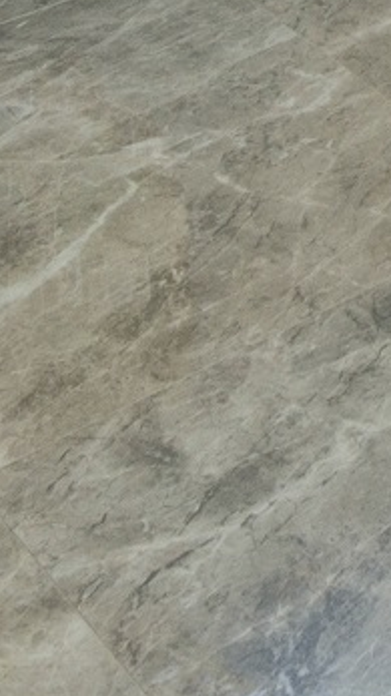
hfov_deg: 7.2
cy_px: -871
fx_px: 2343
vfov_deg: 13.4
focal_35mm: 127
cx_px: 1548
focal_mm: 14
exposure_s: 1
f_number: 11
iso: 100
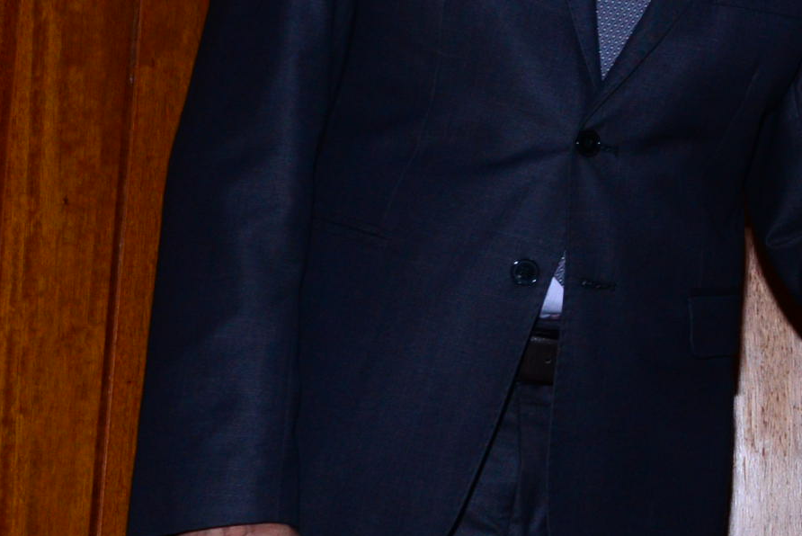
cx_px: 1277
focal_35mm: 118
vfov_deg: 11.6
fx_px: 2630
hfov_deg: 15.7
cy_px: 61
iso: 1600
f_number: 7.1
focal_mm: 35
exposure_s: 1/125
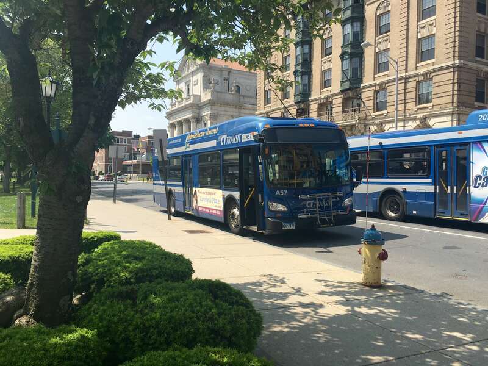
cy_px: 183
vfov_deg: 48.2
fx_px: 409
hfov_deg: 61.7
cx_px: 244
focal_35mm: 29
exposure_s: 1/1068
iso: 25
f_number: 2.2
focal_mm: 4.15
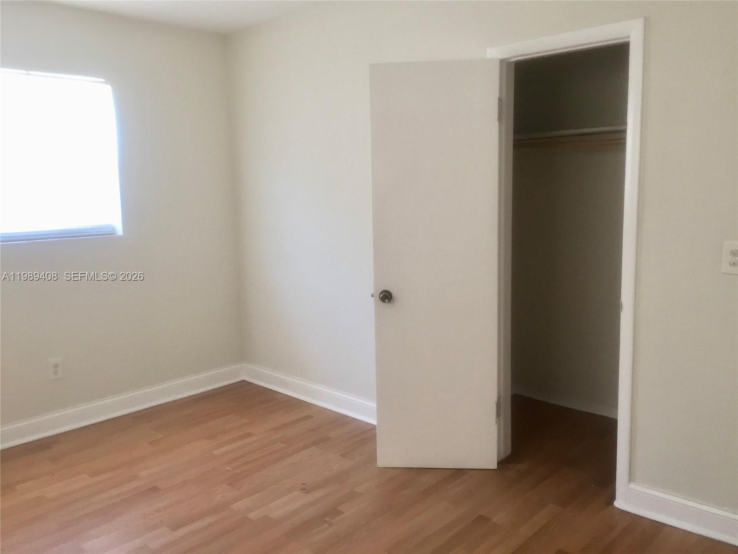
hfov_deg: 61.7
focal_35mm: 29
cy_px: 277
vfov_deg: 48.2
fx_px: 618
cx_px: 369
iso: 80
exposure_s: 1/30
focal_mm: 4.15
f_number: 2.2
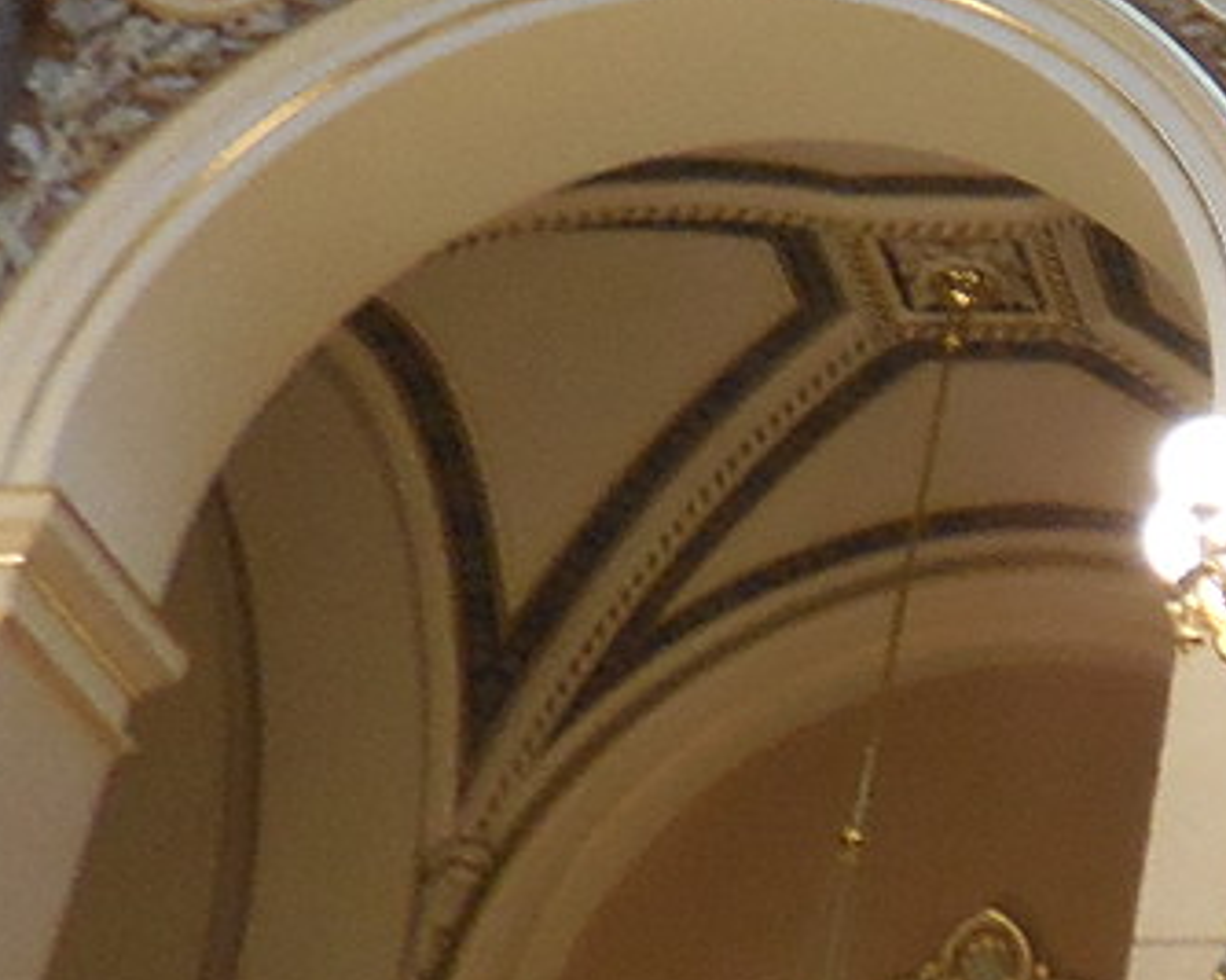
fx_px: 4244
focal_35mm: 117
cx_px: 2382
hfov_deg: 14.1
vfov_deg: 12.9
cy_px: -143
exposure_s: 1/30
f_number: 3.3
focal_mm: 4.5
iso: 200
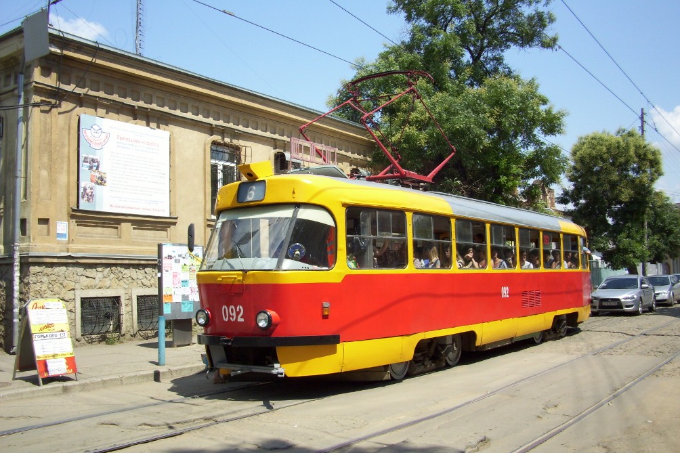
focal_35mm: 36
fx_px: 680
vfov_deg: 36.8
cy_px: 257
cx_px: 341
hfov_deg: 53.1
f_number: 5.6
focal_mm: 5.7
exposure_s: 1/250
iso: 80
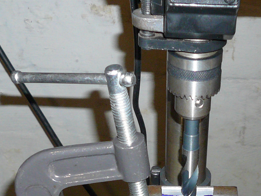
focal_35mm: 77
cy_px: 202
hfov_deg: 25.1
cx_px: 188
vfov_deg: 18.6
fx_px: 581
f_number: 2.8
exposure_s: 1/30
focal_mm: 4.6
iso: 125
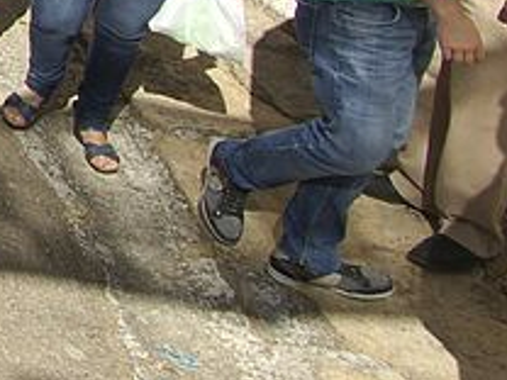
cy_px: -320
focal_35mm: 79
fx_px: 1157
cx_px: -634
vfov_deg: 15.7
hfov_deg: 15.9
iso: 250
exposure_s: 1/250
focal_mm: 12
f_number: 9
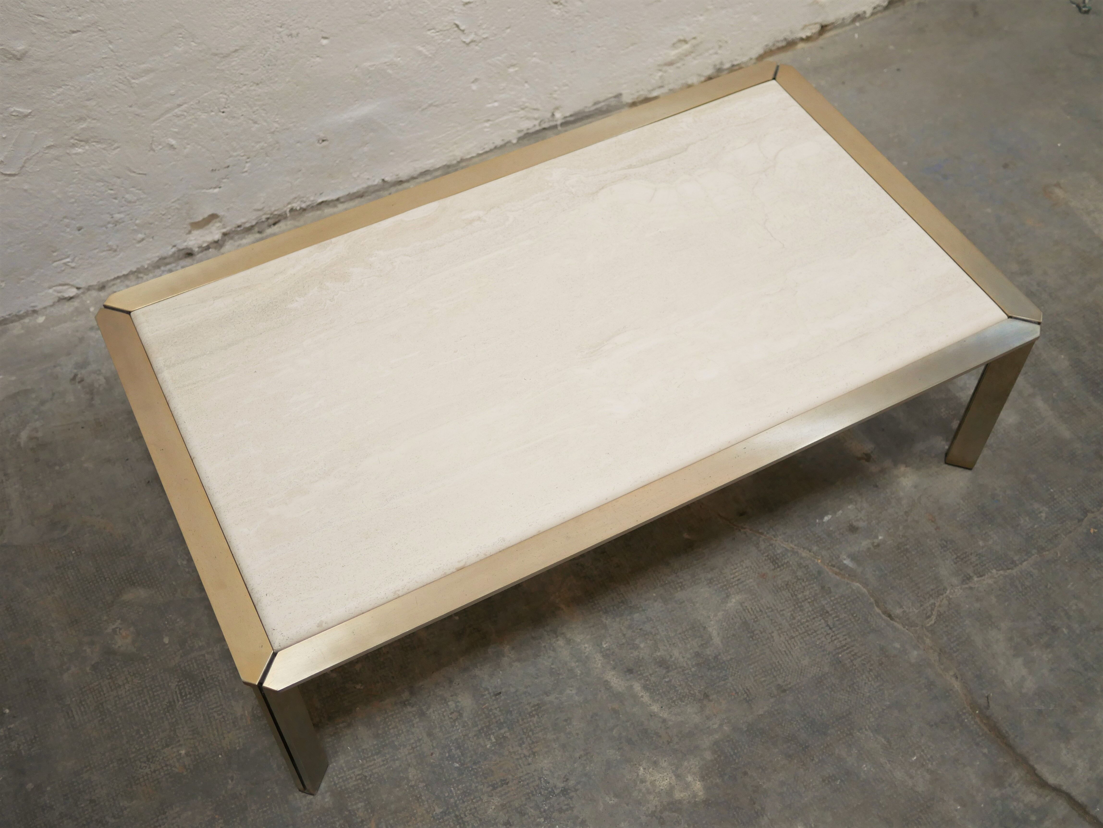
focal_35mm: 40
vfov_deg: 36.0
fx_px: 1275
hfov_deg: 46.8
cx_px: 552
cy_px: 414
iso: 640
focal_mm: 20
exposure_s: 1/60
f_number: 1.7
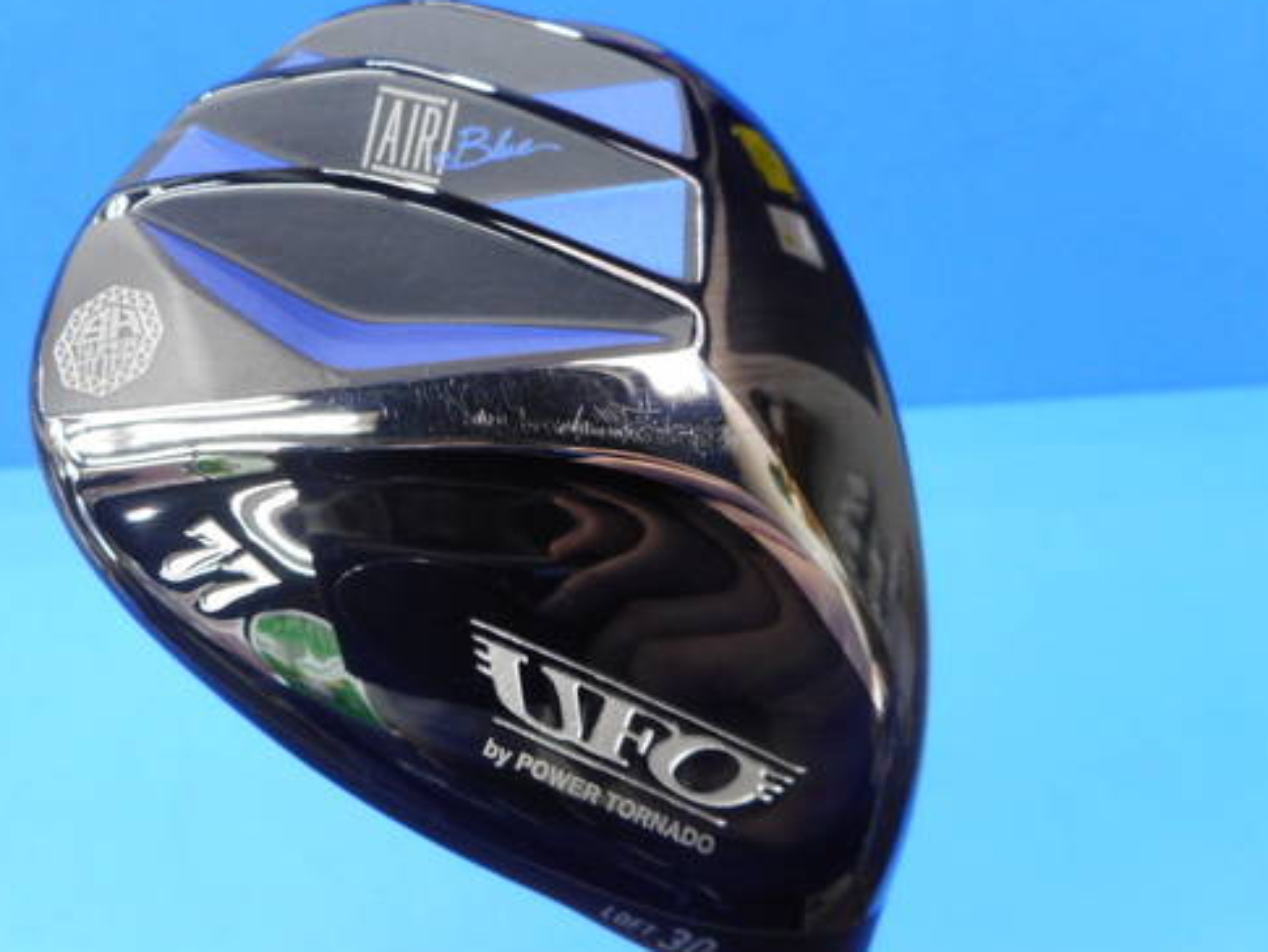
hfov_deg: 54.8
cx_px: 492
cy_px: 486
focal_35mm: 33
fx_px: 1209
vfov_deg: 43.0
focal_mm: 4.5
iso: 200
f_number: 3.7
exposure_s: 1/30
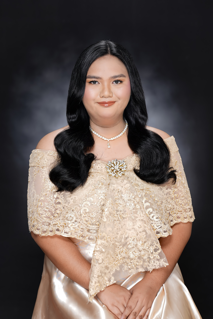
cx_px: 106
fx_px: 666
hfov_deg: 18.2
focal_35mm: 75
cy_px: 160
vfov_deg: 27.0
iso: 80
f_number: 2.8
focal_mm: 50
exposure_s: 1/125
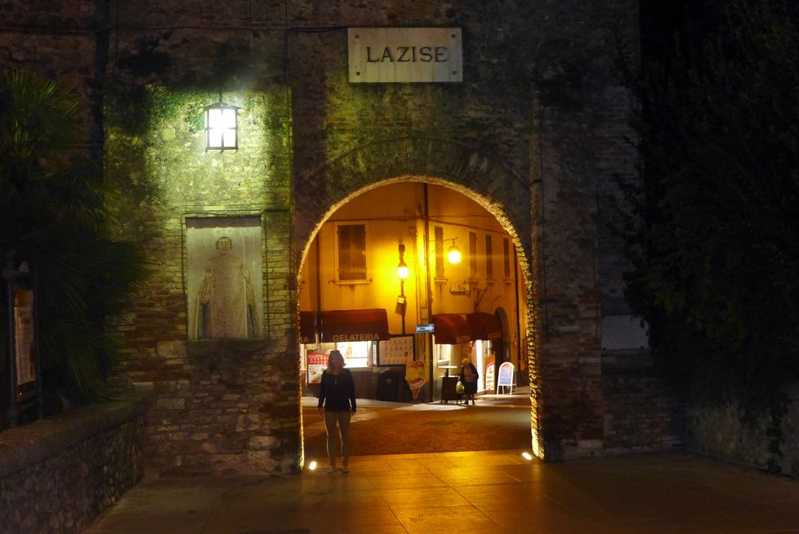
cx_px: 391
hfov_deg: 43.6
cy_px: 262
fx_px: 999
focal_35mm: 45
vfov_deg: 29.9
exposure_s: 1/50
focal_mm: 8.4
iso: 800
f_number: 1.8
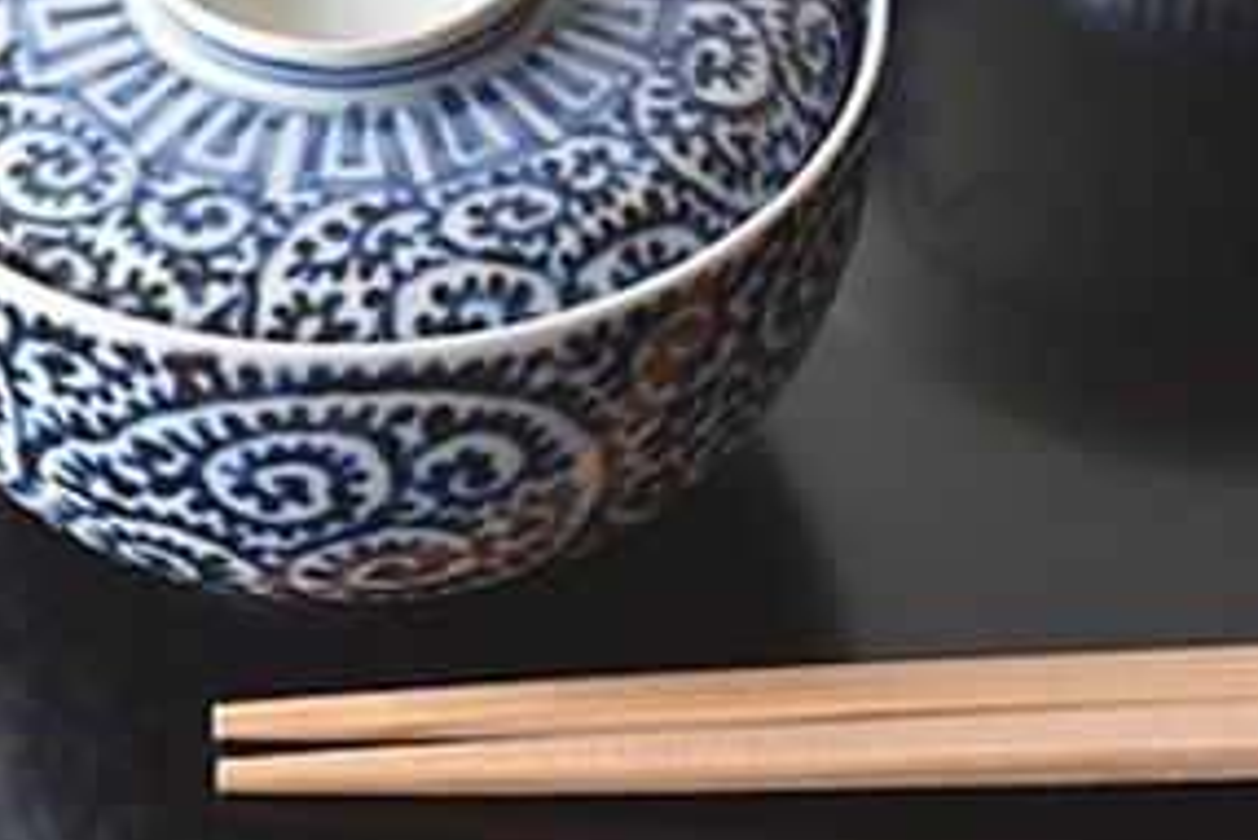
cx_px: 906
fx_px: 8055
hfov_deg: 8.9
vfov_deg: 6.0
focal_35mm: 230
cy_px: 7
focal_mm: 55
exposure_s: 1/10
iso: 800
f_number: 5.6
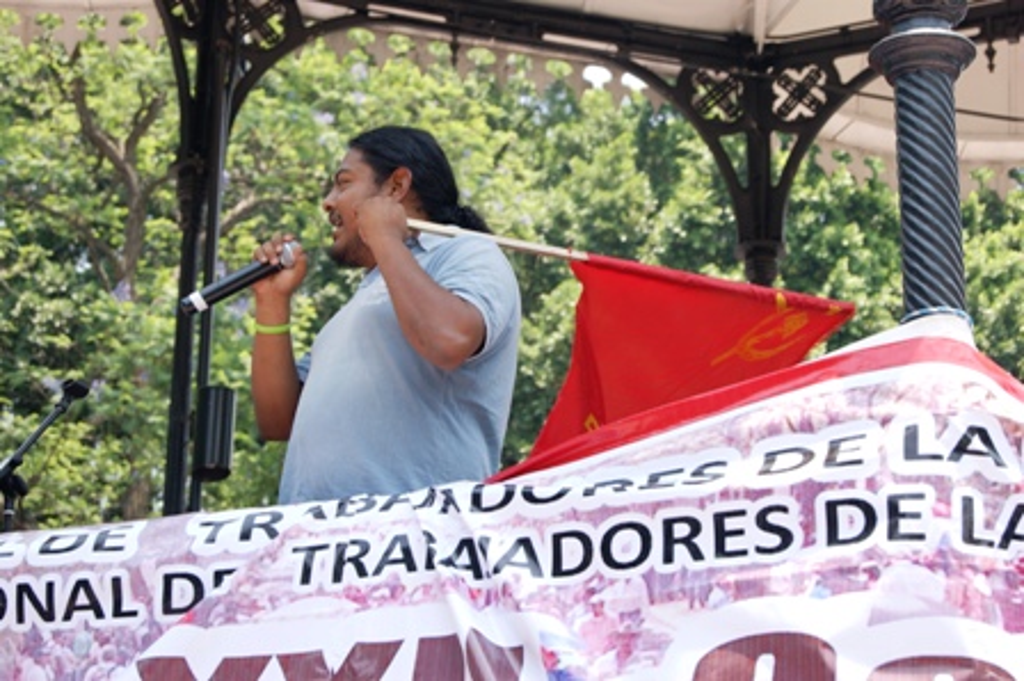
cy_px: 340
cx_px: 512
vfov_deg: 16.5
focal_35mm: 82
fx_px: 2345
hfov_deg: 24.6
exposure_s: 1/100
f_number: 5.6
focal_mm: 55
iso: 100
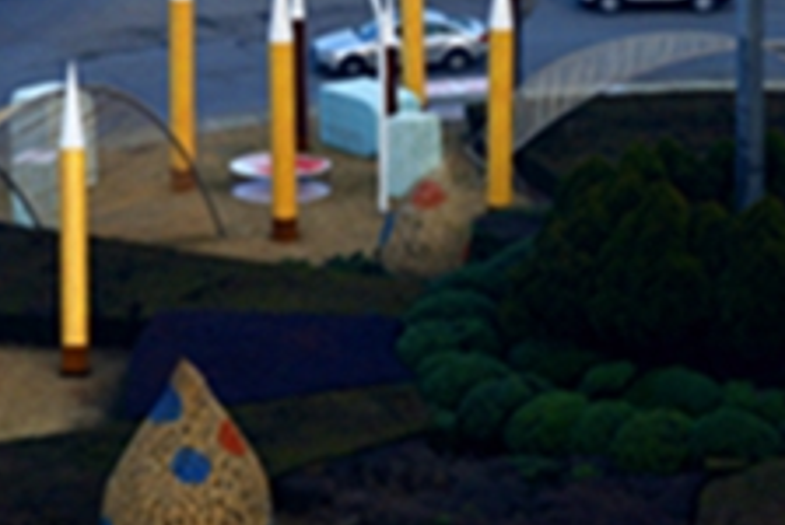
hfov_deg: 8.2
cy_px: 229
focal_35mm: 250
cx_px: 596
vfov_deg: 5.5
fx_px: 5458
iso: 200
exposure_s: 1/80
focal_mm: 70
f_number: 7.1
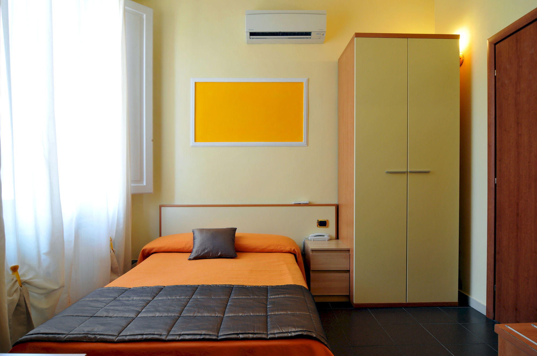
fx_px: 313
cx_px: 268
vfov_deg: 59.4
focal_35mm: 21
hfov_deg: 81.3
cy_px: 178
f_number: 10
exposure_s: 1/5
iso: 320
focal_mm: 14
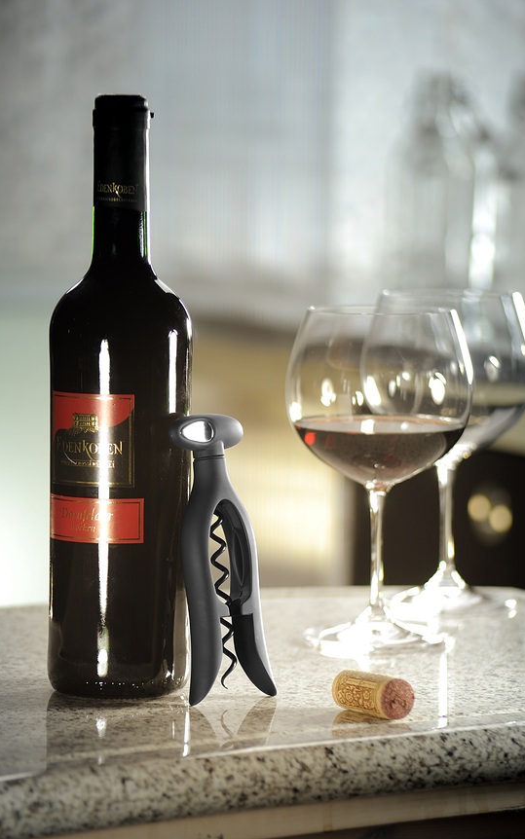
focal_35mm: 205
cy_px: 421
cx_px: 262
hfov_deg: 6.4
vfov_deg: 10.2
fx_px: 4691
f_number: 5.6
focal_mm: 200
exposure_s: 1/200
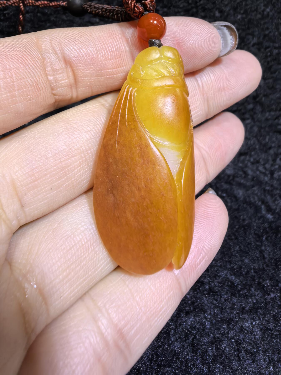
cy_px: 188
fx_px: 292
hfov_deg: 51.4
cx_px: 140
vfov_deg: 65.3
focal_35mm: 27
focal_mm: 1.95
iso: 250
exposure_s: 1/100
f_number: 2.2
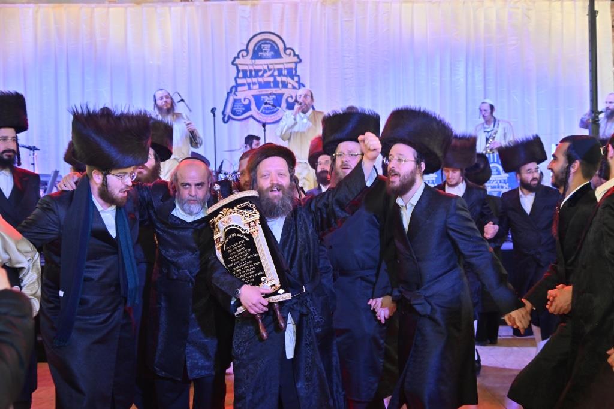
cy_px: 204
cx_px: 307
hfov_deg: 48.5
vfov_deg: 33.4
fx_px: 682
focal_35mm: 40
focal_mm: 40
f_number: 4
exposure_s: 1/160
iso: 800
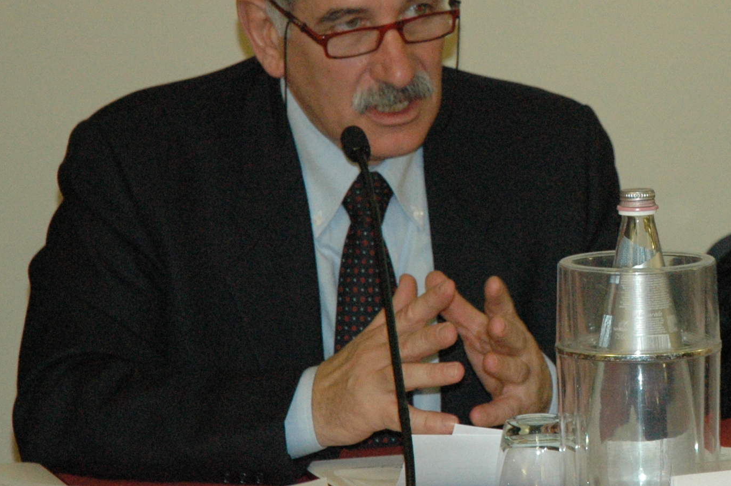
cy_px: 163
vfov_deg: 6.4
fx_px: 4365
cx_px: 719
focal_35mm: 215
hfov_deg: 9.5
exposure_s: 1/50
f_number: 4.5
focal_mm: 65
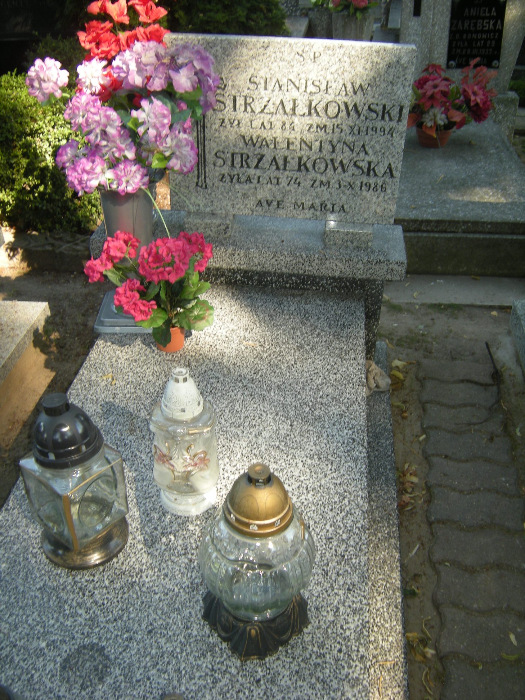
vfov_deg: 58.4
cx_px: 262
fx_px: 627
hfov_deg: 45.4
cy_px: 350
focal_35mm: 31
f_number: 2.9
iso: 64
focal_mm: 5.3
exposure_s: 1/74.4
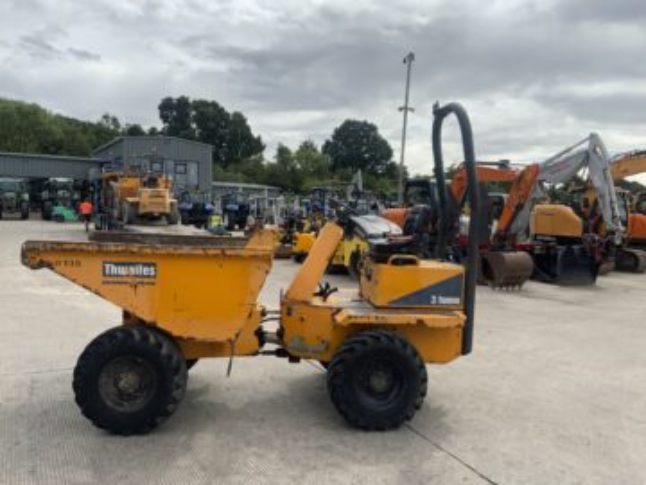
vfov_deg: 48.2
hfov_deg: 61.7
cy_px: 242
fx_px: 541
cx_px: 323
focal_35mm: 29
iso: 16
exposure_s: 1/2667
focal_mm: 3
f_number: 1.8
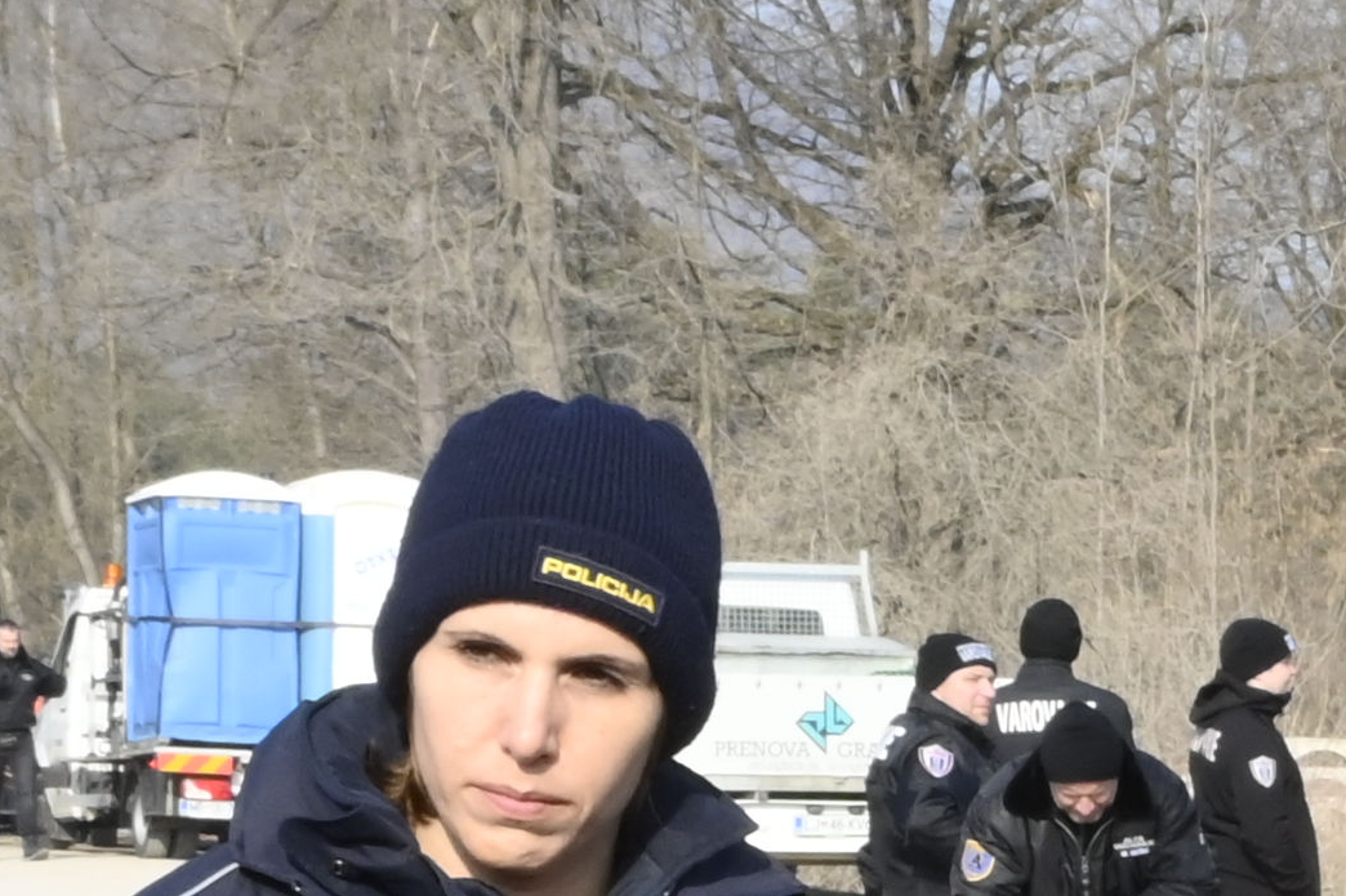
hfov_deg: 11.8
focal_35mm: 168
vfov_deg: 7.9
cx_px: 1885
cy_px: 1578
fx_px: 6278
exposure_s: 1/250
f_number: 18
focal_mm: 29
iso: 1000
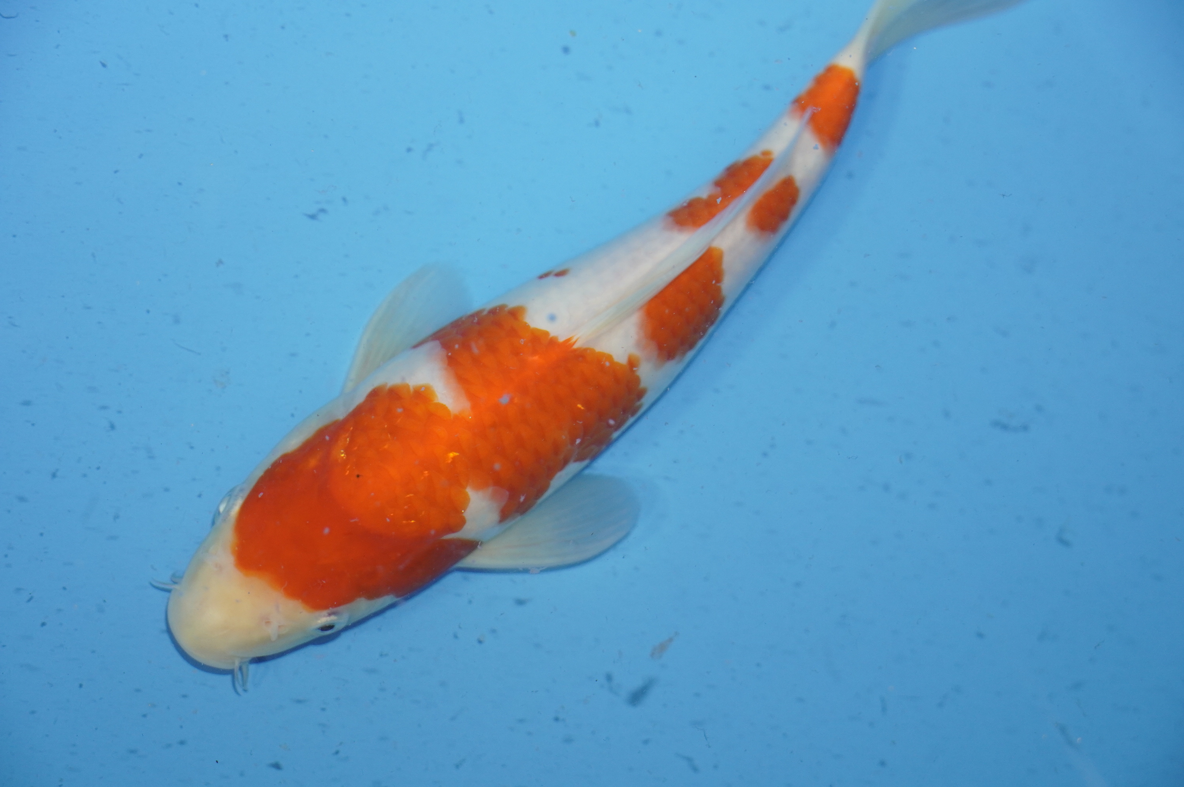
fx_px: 2957
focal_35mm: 90
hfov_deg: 22.6
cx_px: 592
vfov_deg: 15.2
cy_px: 394
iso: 800
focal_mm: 60
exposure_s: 1/160
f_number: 5.6
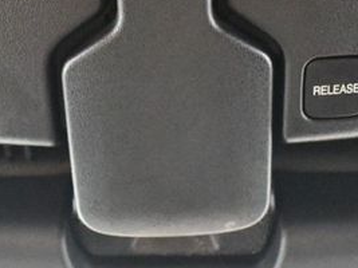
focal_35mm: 83
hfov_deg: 23.6
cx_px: 166
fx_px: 858
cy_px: 127
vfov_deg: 17.8
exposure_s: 1/30
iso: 12800
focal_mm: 18
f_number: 3.5
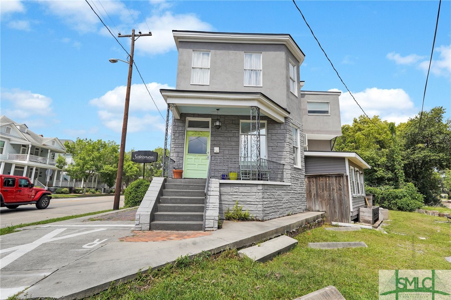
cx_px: 226
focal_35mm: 16
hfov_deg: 96.8
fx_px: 200
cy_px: 150
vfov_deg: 73.7
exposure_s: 1/160
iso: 320
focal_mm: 16
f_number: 9
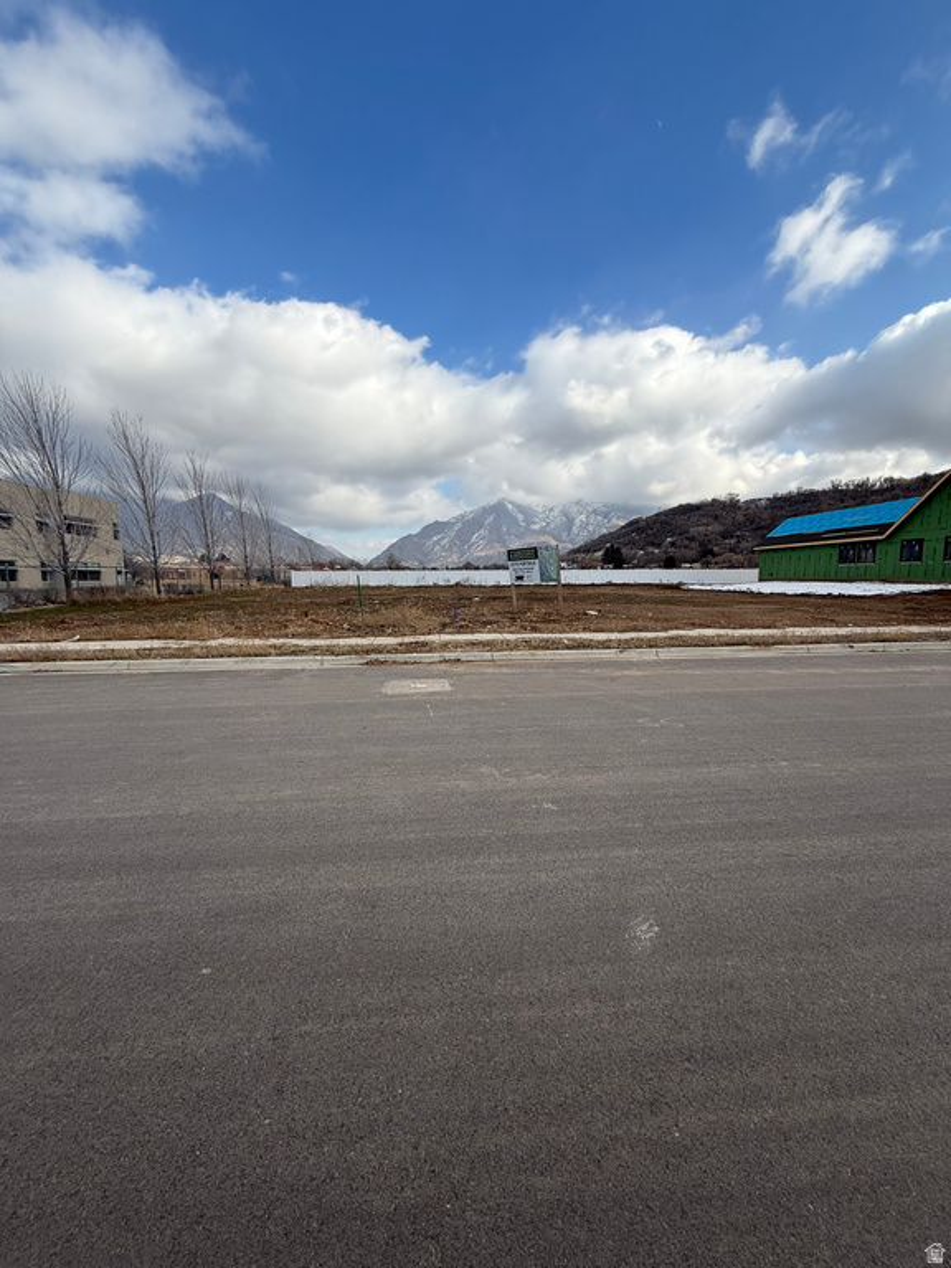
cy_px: 634
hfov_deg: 85.7
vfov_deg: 102.1
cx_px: 476
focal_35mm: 14
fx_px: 513
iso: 50
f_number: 2.2
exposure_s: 1/1698
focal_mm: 2.22
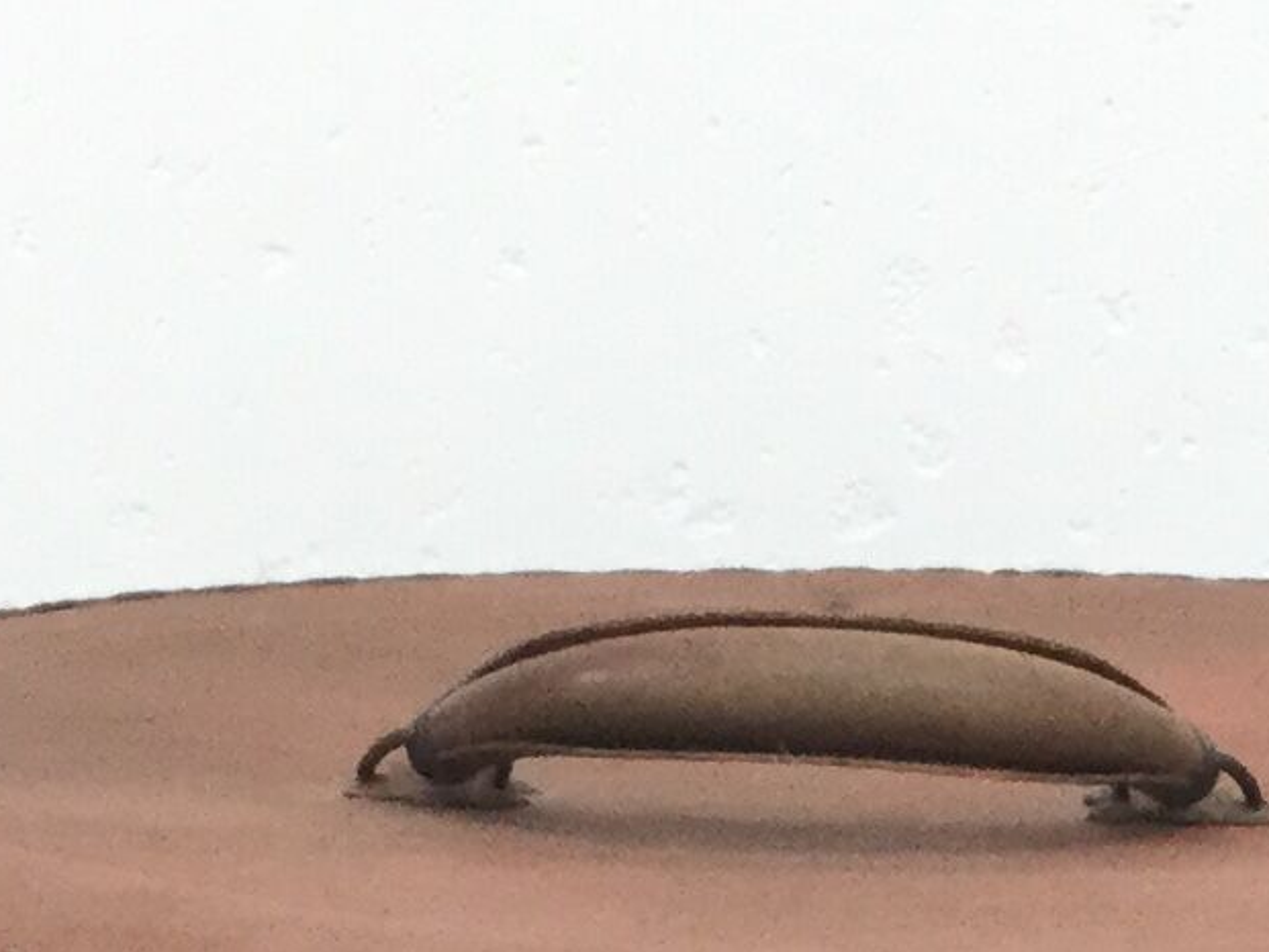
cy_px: 1696
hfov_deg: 12.1
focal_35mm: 163
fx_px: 5977
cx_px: 826
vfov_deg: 8.7
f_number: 2.4
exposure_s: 1/33
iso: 100
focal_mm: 3.3
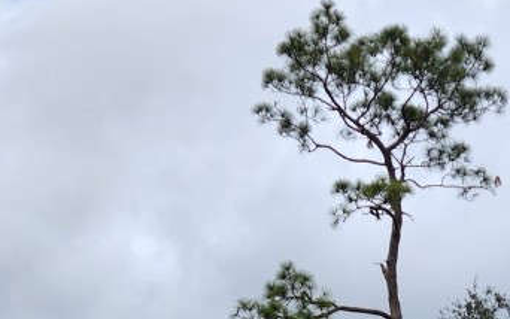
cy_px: 486
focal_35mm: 73
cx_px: 452
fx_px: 1015
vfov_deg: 16.2
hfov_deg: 27.3
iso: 20
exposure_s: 1/1307
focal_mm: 5.4
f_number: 1.8
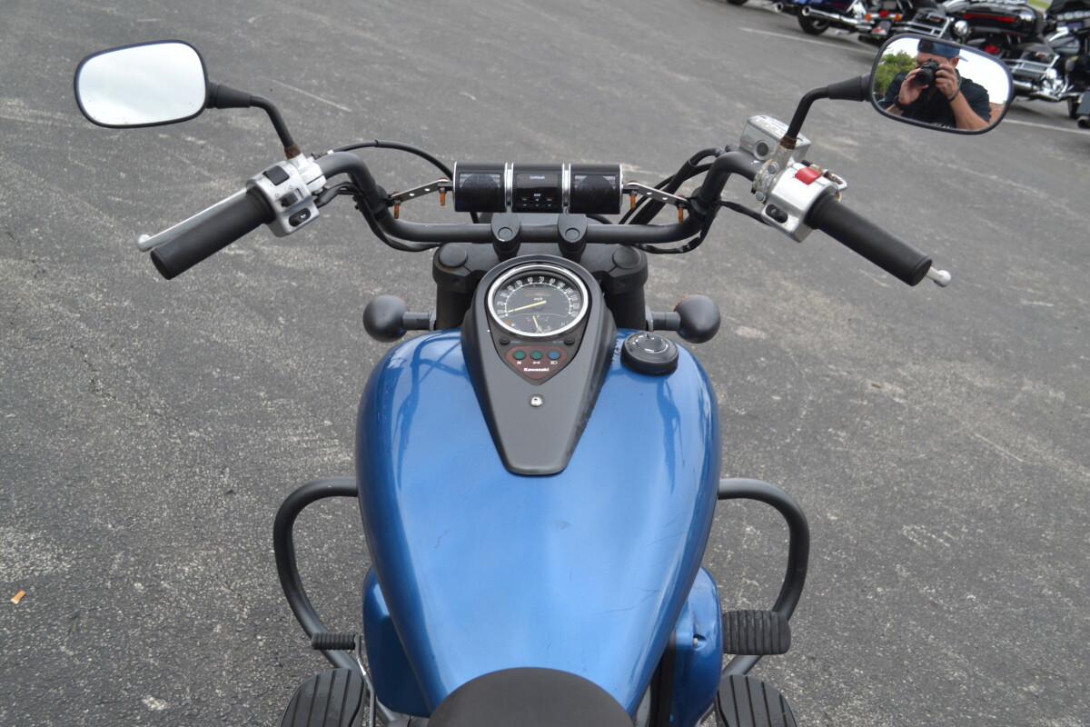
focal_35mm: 39
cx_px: 545
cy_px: 364
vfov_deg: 34.2
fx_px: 1181
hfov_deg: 49.6
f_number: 5.6
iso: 280
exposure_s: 1/125
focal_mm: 26
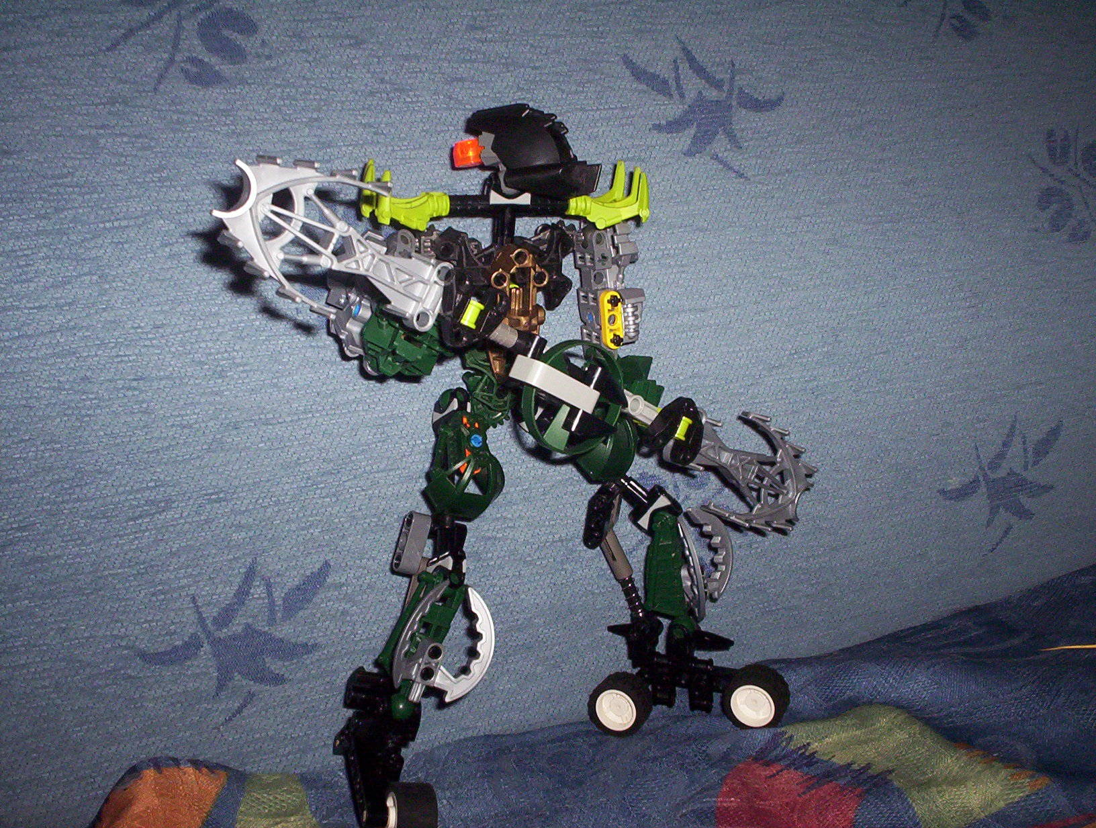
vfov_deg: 37.9
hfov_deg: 48.9
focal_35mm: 38
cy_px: 414
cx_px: 548
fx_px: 1206
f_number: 4.5
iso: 140
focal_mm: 4.99
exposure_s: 1/60
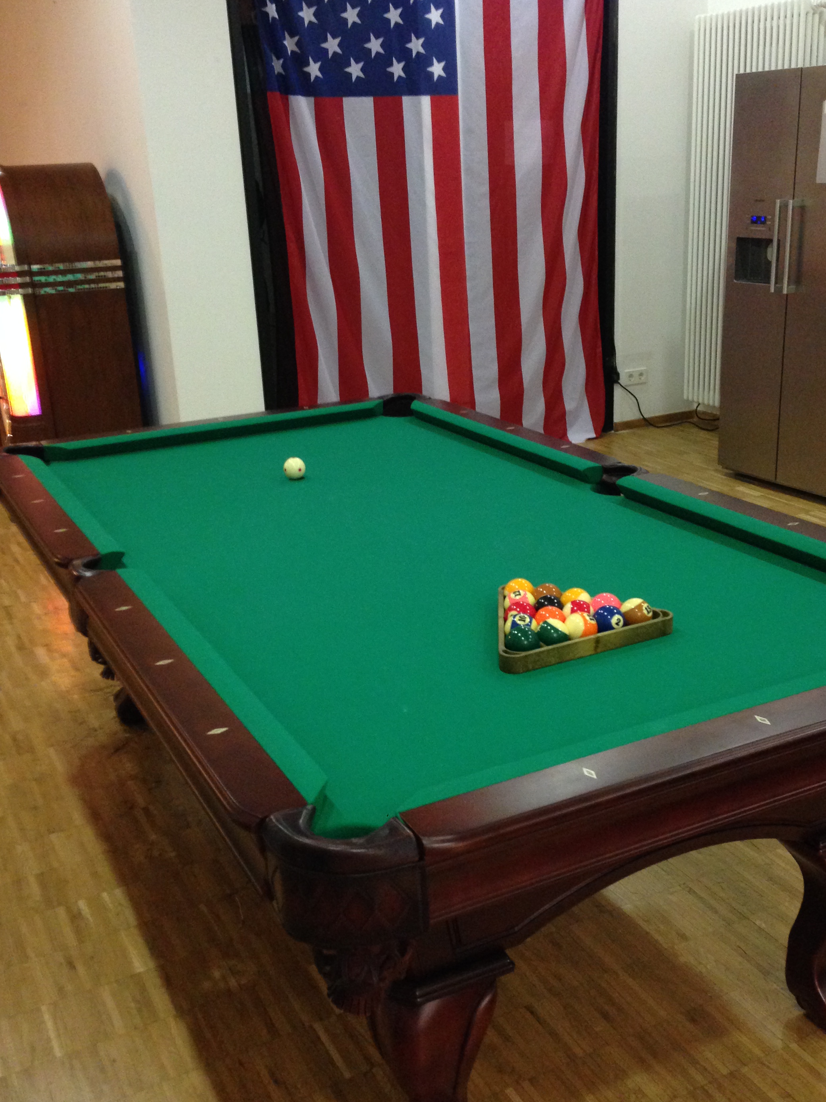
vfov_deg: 47.9
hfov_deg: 36.8
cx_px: 442
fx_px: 1241
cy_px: 547
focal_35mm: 39
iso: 250
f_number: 2.4
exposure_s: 1/20
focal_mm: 4.12
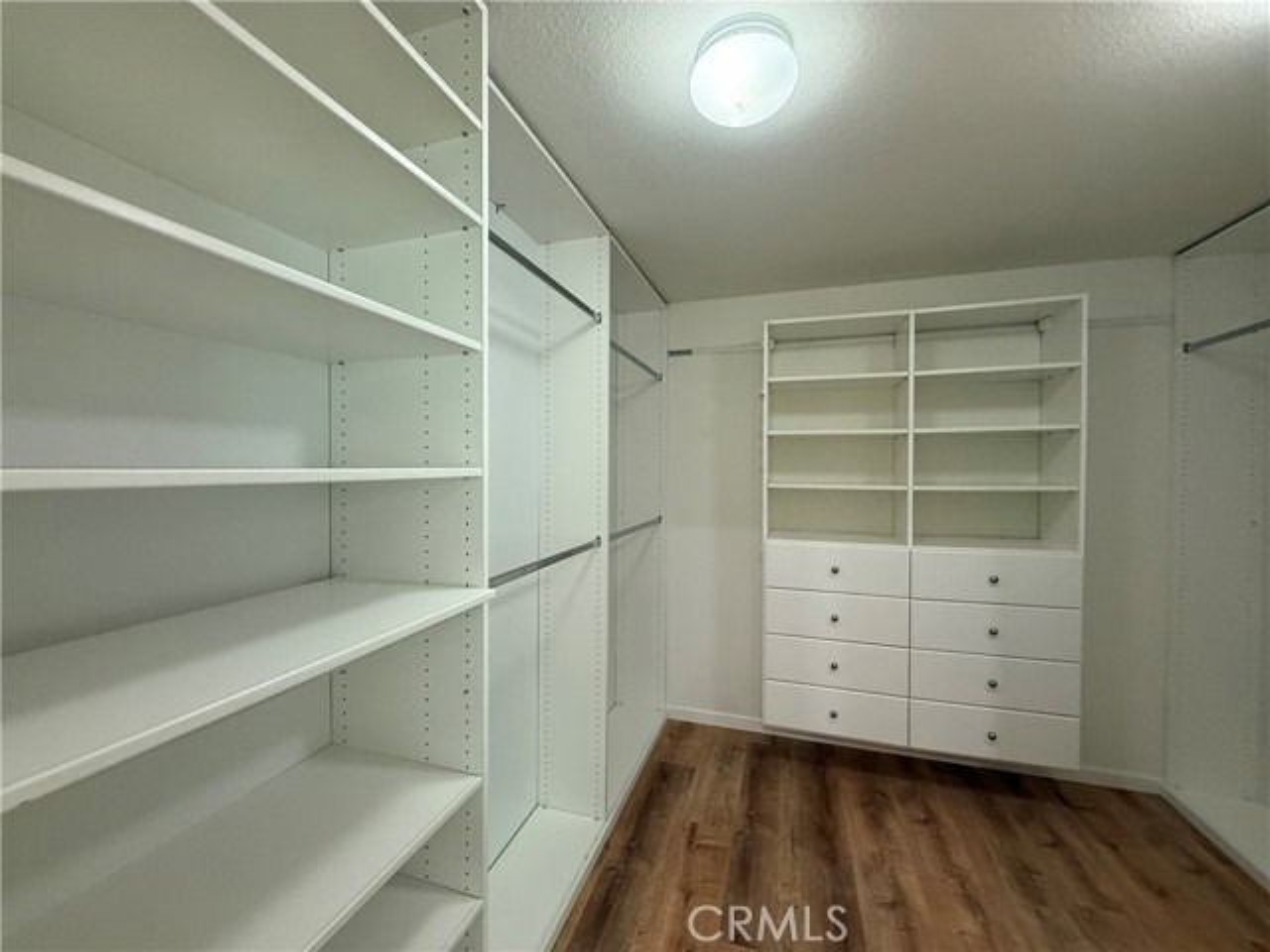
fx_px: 514
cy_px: 476
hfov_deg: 102.1
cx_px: 635
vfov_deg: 85.7
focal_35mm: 14
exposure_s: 1/60
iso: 320
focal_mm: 2.22
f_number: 2.2
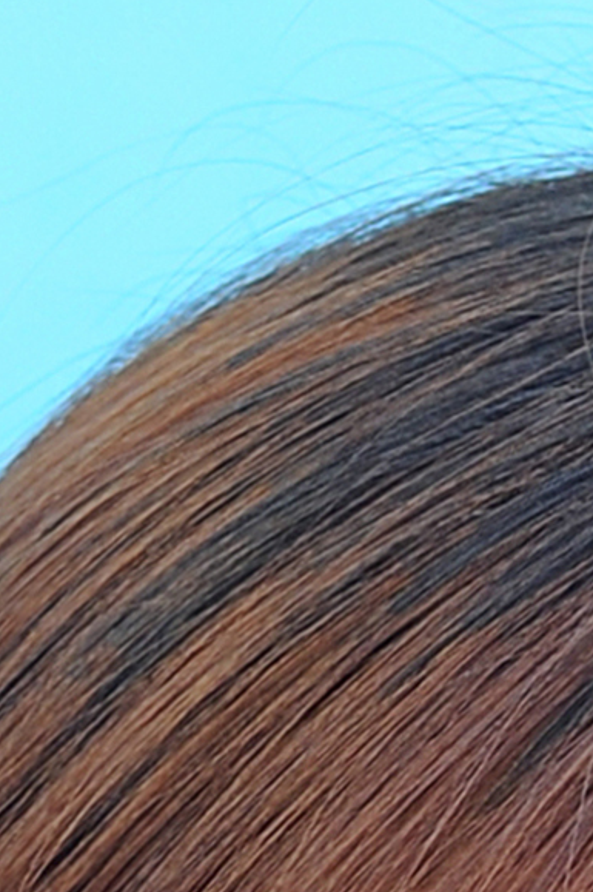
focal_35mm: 555
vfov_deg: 3.6
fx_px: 13737
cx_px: 744
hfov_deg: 2.5
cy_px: 2505
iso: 200
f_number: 5
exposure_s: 1/160
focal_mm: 50
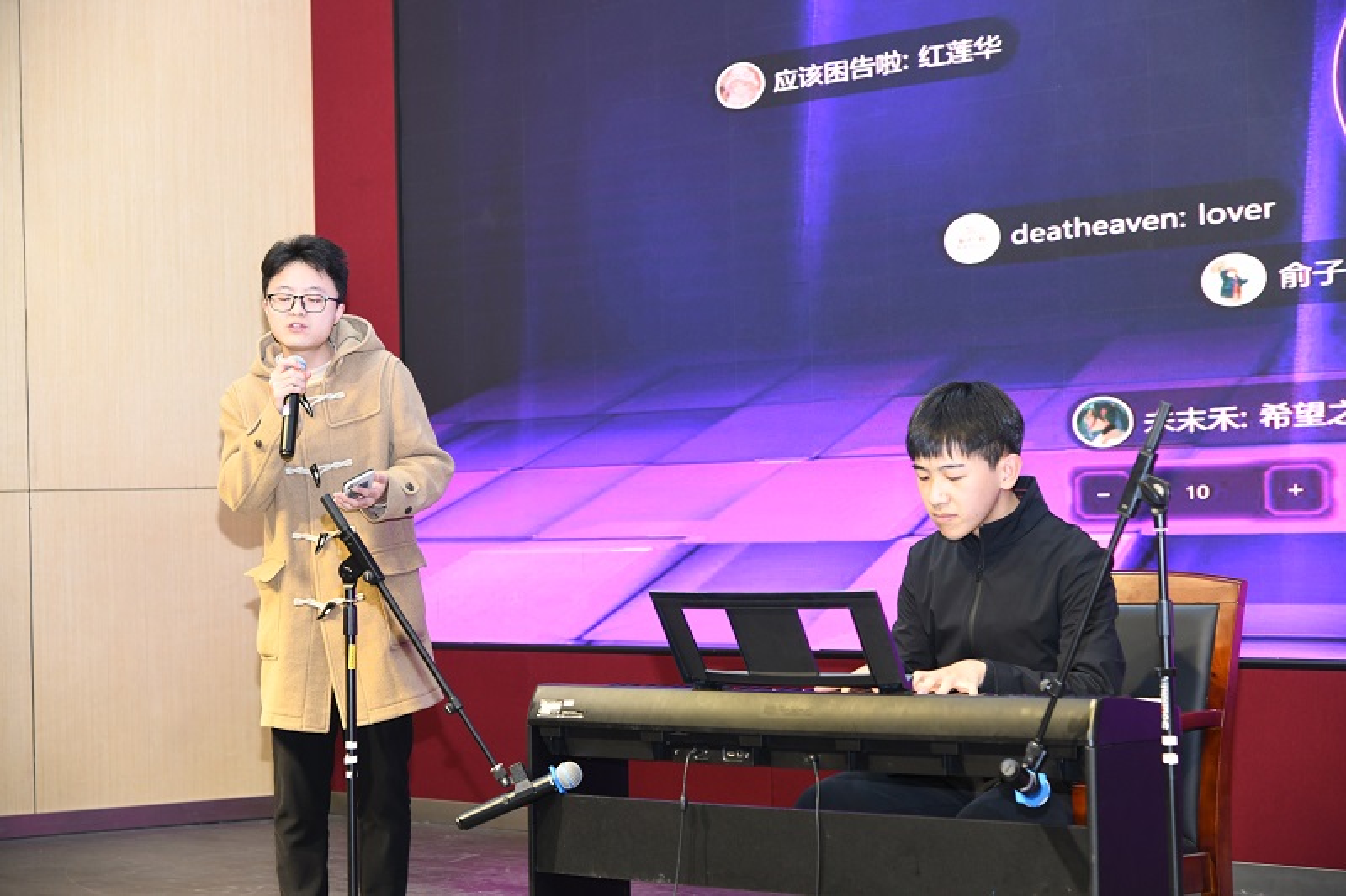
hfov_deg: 26.0
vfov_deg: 17.5
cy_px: 448
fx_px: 2916
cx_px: 673
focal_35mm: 78
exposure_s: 1/80
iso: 1250
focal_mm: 78
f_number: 5
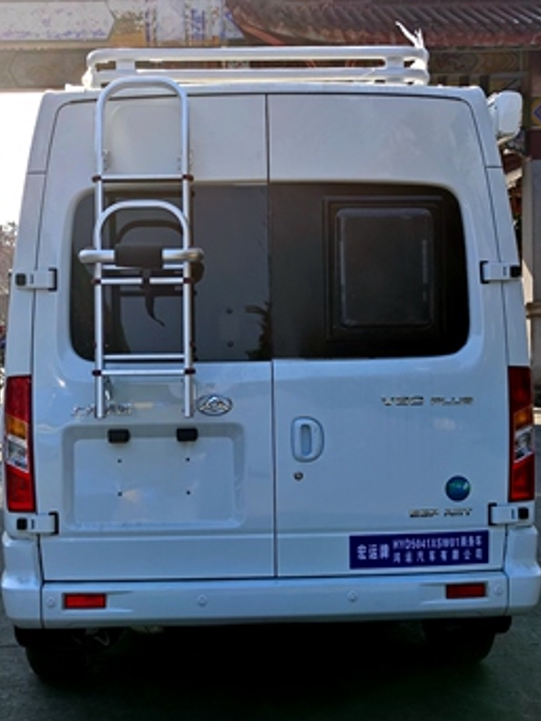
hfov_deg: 40.7
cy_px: 350
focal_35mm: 35
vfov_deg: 52.6
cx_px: 257
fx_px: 730
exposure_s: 1/702
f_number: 1.69
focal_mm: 6.72
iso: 50
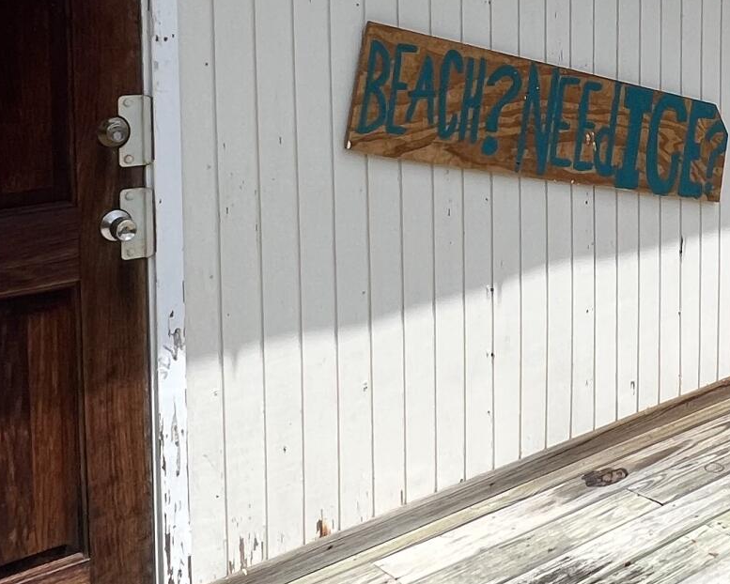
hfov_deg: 36.7
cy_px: 69
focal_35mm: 49
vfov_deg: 29.7
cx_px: 589
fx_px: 1059
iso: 32
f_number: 1.8
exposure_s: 1/1815
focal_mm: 1.57
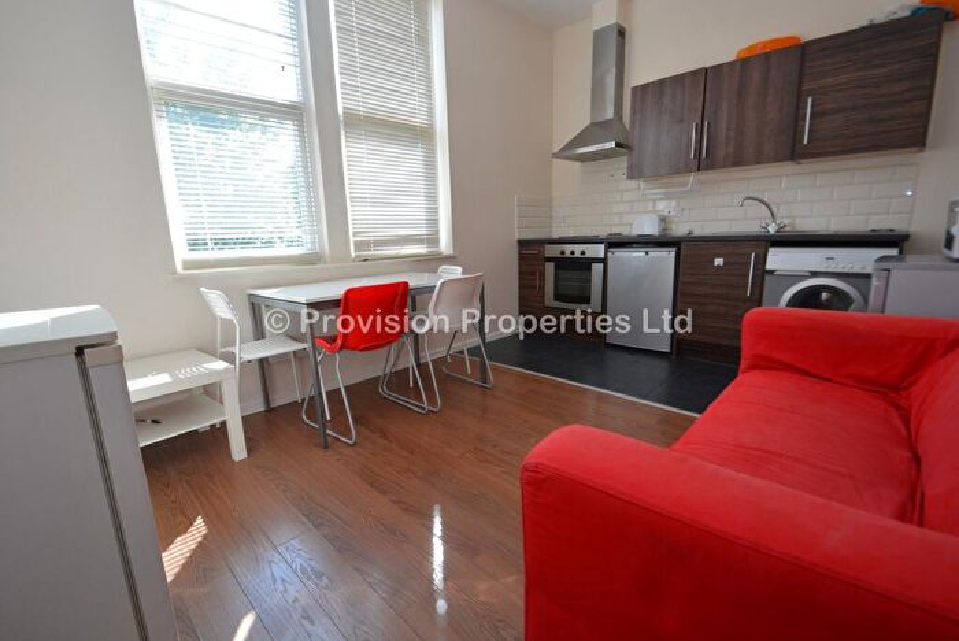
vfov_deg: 77.4
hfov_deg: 100.3
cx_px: 480
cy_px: 320
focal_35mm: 15
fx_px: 400
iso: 400
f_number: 5.6
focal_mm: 10
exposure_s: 1/125
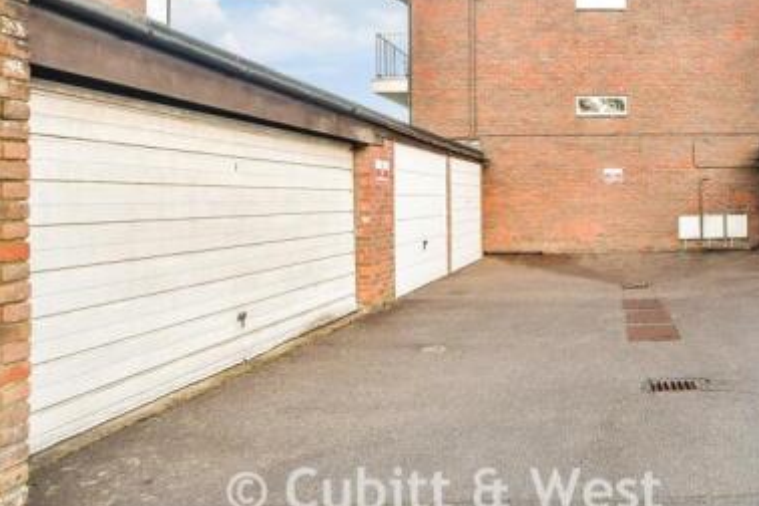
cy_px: 190
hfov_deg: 60.9
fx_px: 548
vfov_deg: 49.1
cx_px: 654
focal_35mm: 26
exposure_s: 1/50
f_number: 8
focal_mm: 10
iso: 160
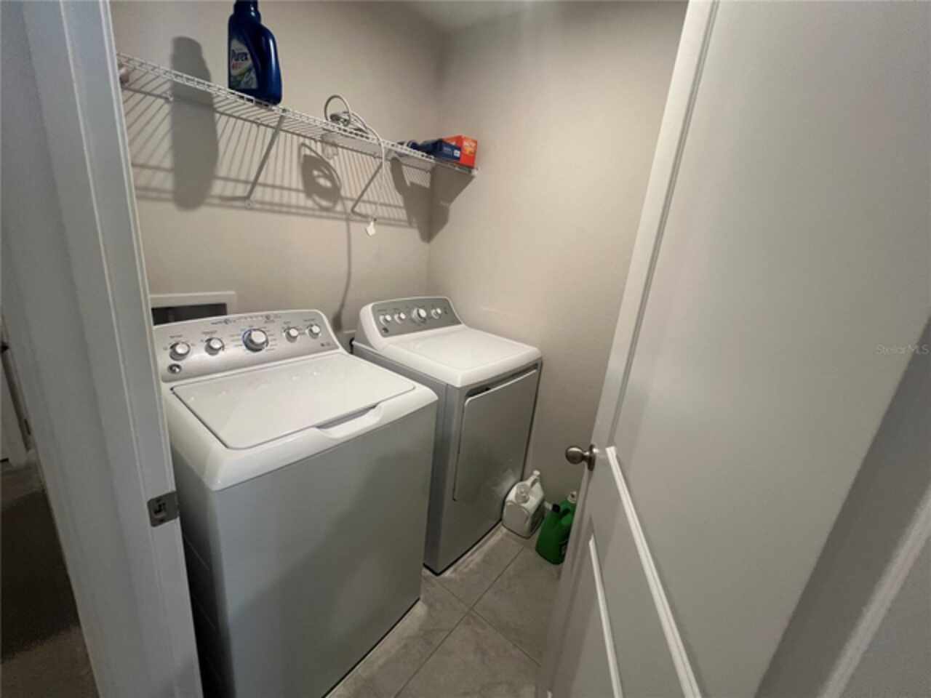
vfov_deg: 89.9
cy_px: 349
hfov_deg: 106.2
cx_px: 466
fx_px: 350
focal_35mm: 13
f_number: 1.8
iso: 160
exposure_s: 1/60
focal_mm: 1.57
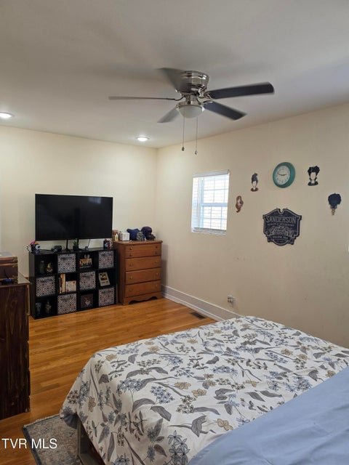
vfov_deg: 73.9
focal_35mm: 23
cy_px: 232
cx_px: 174
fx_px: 309
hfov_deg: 58.9
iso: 64
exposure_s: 1/120
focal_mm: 6.5
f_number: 1.4
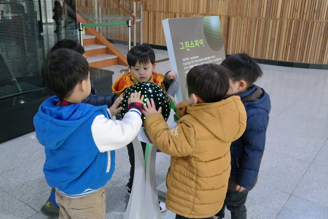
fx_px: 328
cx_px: 164
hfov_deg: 53.1
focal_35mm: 36
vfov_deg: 36.9
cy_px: 110
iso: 1600
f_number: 3.5
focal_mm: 24
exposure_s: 1/50
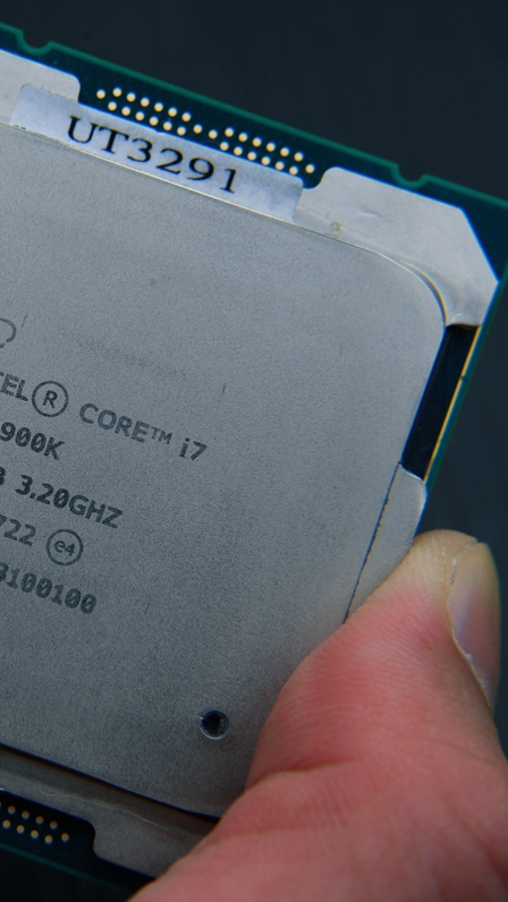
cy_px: 452
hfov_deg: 15.1
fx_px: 1891
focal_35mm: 79
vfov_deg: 26.8
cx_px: 9
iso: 160
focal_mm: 50
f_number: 16
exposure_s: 1/100
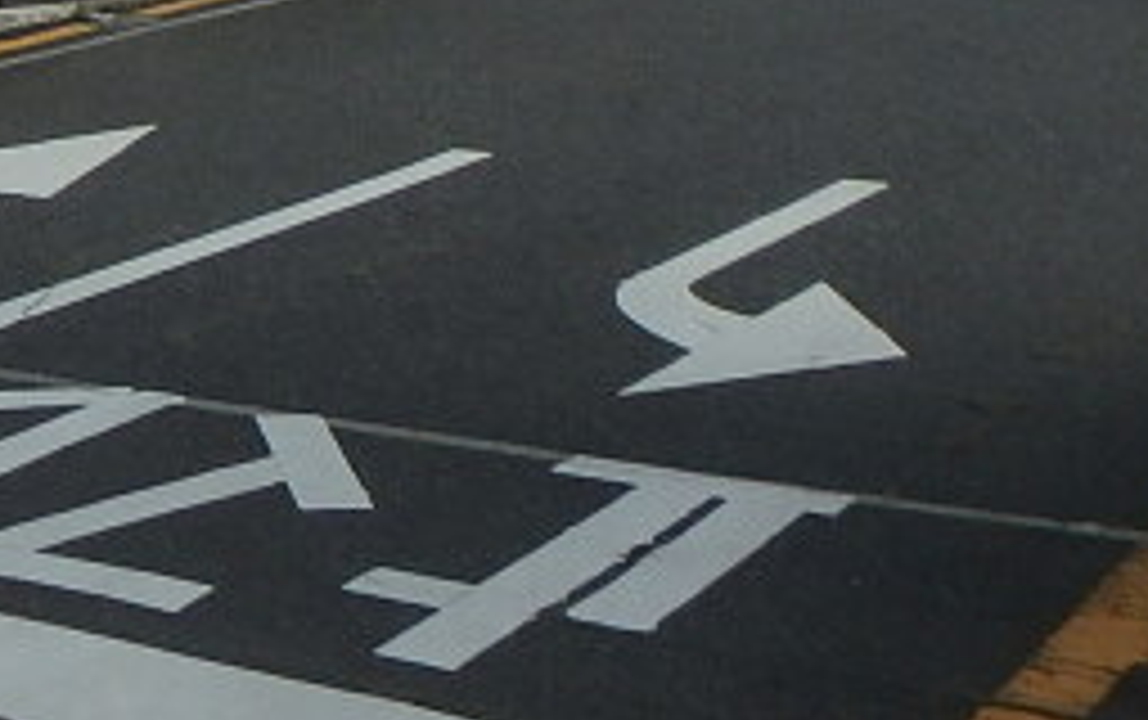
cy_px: -796
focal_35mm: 83
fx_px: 2600
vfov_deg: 13.2
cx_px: -540
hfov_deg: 21.3
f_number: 6
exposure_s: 1/400
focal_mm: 3.7
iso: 125
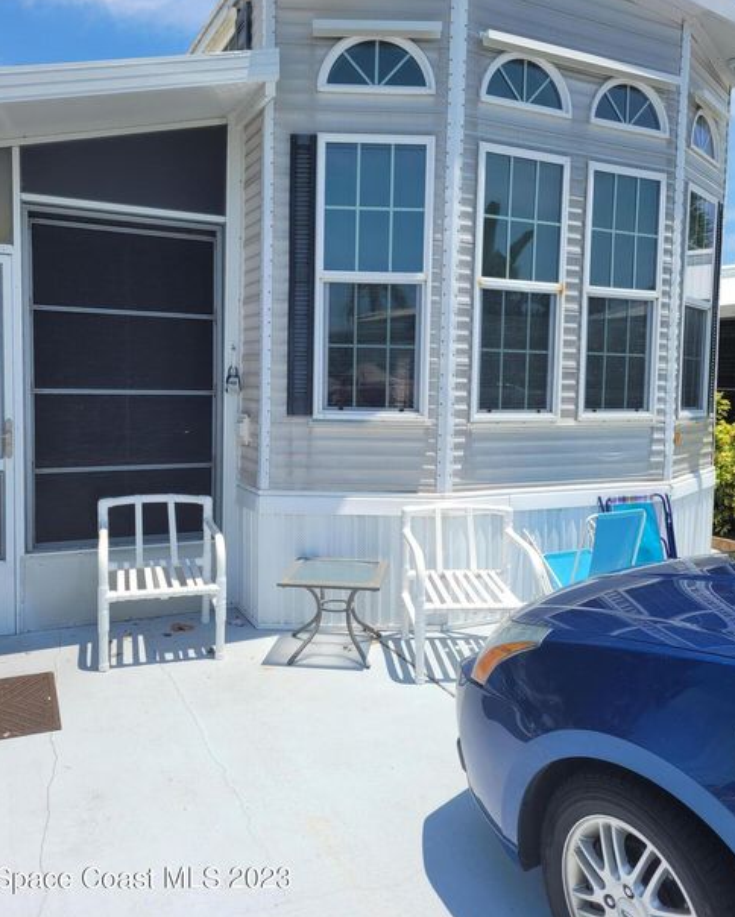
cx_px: 371
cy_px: 418
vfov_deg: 62.1
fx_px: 761
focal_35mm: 28
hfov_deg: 51.6
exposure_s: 1/2797
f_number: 1.8
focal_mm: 5.4
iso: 40
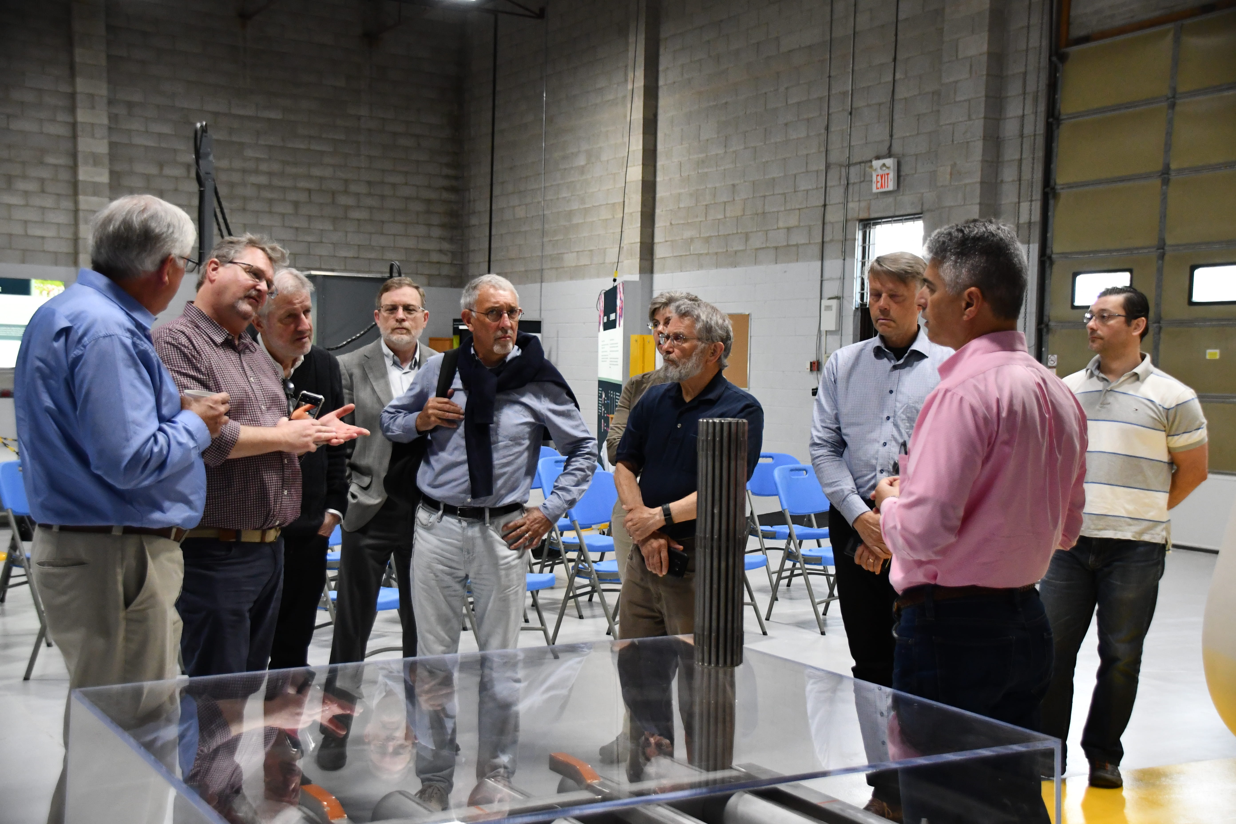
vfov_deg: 28.1
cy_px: 412
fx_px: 1648
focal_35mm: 48
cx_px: 618
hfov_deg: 41.1
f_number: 4.2
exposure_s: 1/125
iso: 2500
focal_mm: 32
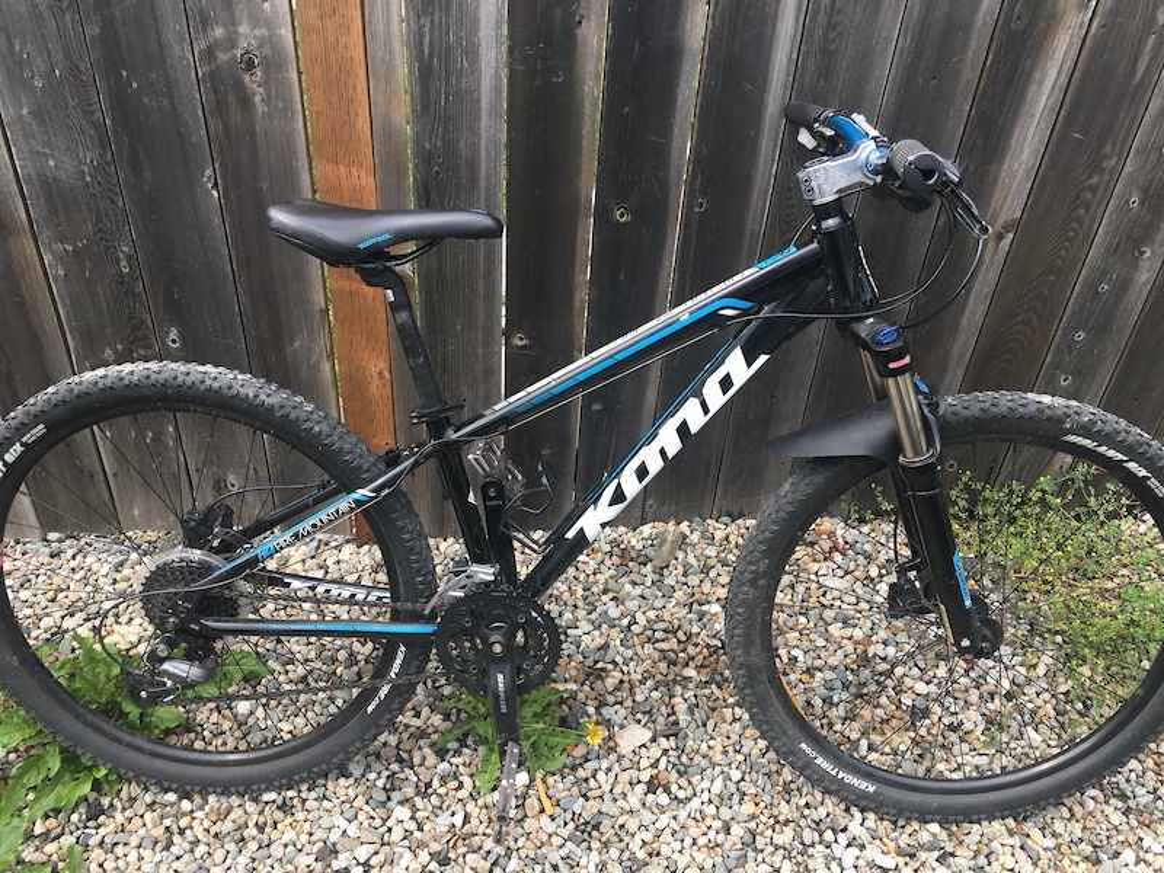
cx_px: 582
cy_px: 436
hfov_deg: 61.7
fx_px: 975
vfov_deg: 48.2
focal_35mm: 29
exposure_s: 1/227
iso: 25
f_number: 2.2
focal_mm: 4.15
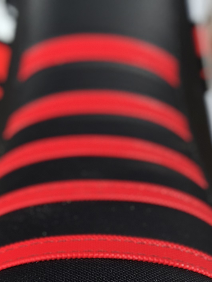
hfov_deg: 10.1
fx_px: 1200
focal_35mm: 147
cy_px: 212
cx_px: 101
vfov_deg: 13.4
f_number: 2.4
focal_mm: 6
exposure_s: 1/506
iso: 16
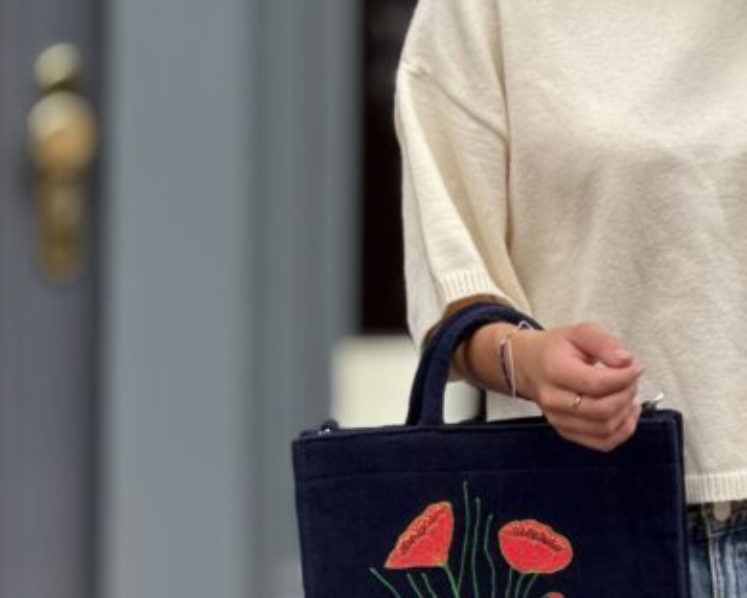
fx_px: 5306
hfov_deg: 8.0
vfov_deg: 6.4
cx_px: 498
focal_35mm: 240
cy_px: 194
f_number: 2.8
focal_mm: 15.66
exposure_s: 1/158
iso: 50
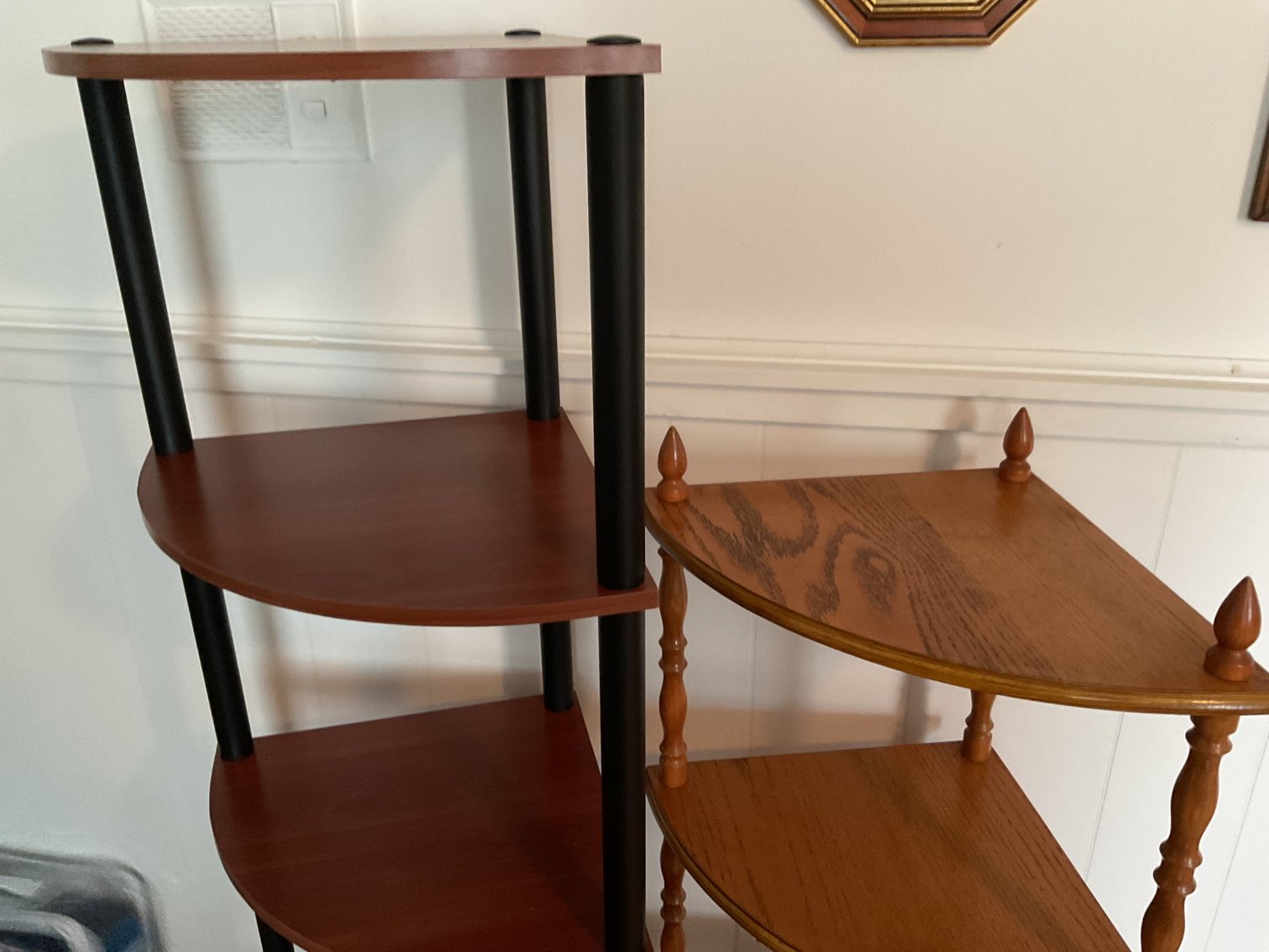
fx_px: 1063
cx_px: 634
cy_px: 476
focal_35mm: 29
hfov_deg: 61.7
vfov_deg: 48.2
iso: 250
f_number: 1.8
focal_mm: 3
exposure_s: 1/40
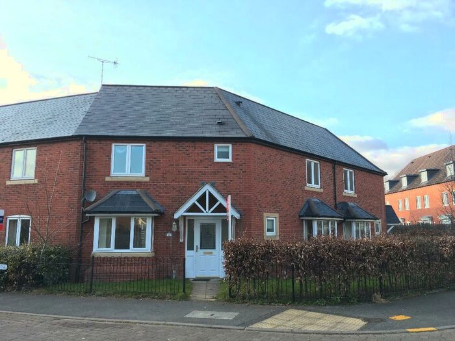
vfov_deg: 48.2
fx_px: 381
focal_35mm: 29
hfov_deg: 61.7
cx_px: 228
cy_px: 170
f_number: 2.2
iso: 25
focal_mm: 4.15
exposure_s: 1/191
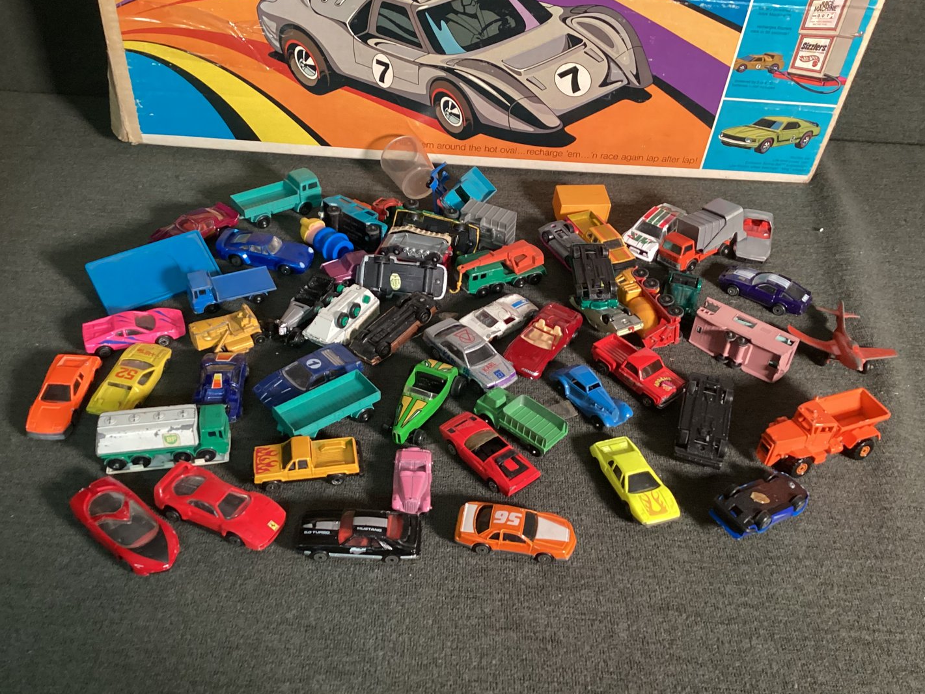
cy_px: 332
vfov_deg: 42.9
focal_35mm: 33
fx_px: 882
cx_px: 450
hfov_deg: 55.3
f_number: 2.4
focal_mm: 3.3
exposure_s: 1/40
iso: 400
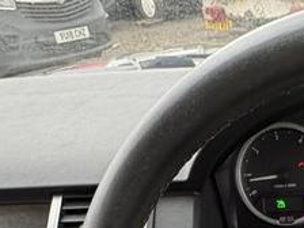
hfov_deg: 31.8
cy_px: 346
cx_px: 303
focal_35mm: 56
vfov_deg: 21.6
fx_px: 492
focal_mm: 2.22
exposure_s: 1/82
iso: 200
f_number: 2.2
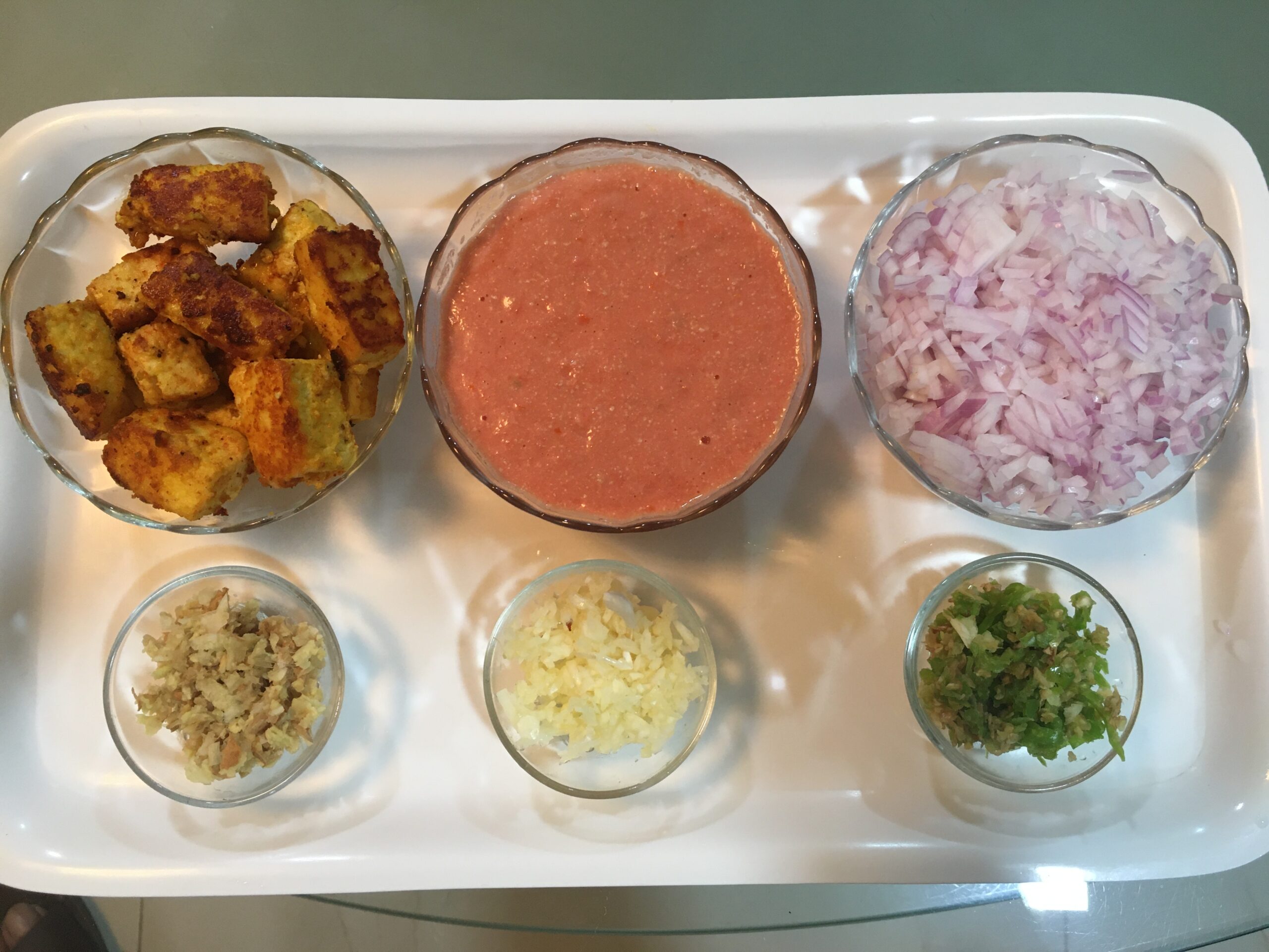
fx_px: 1063
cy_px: 476
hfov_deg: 61.7
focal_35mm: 29
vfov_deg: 48.2
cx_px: 634
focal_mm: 4.15
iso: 125
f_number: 2.2
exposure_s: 1/33
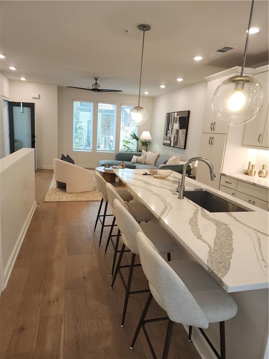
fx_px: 238
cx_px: 134
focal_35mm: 23
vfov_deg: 73.9
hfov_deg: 58.9
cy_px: 180
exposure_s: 1/60
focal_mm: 6.4
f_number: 1.8
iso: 64
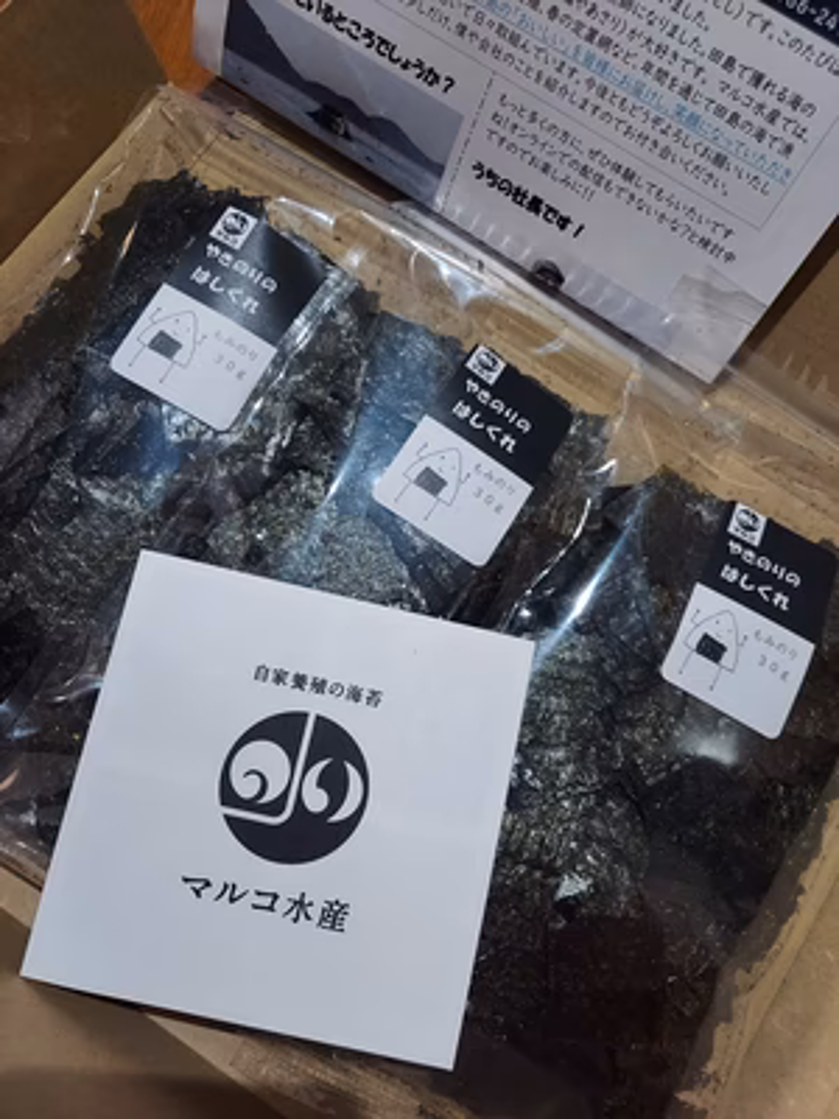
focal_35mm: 25
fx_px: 808
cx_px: 420
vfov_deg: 69.4
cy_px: 560
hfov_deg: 54.9
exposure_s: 1/50
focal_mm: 4.6
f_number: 2
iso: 250
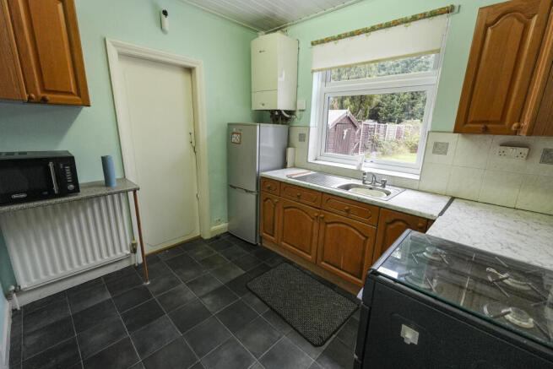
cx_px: 276
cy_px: 184
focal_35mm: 15
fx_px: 230
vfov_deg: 77.4
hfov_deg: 100.4
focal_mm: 10
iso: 1600
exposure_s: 1/160
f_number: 4
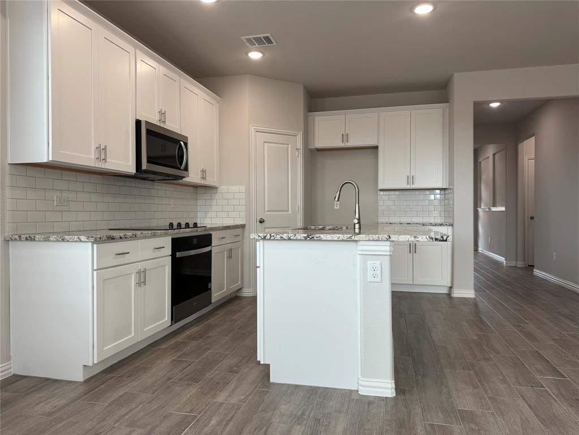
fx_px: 401
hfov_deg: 71.6
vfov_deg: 56.8
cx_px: 290
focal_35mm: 24
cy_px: 218
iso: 64
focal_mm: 6.86
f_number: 1.78
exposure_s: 1/120
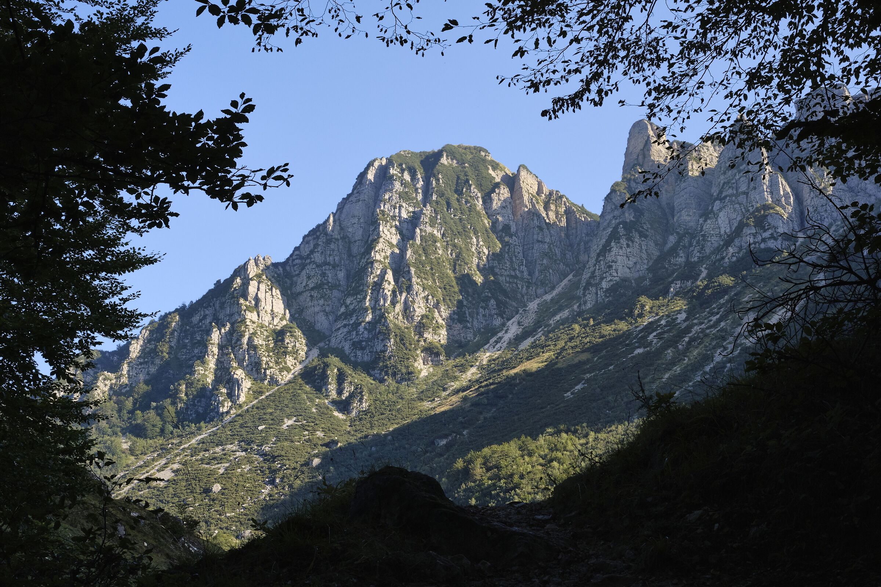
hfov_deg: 37.5
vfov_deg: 25.5
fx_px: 1297
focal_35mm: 53
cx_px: 440
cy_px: 294
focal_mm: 35
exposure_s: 1/320
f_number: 11
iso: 400
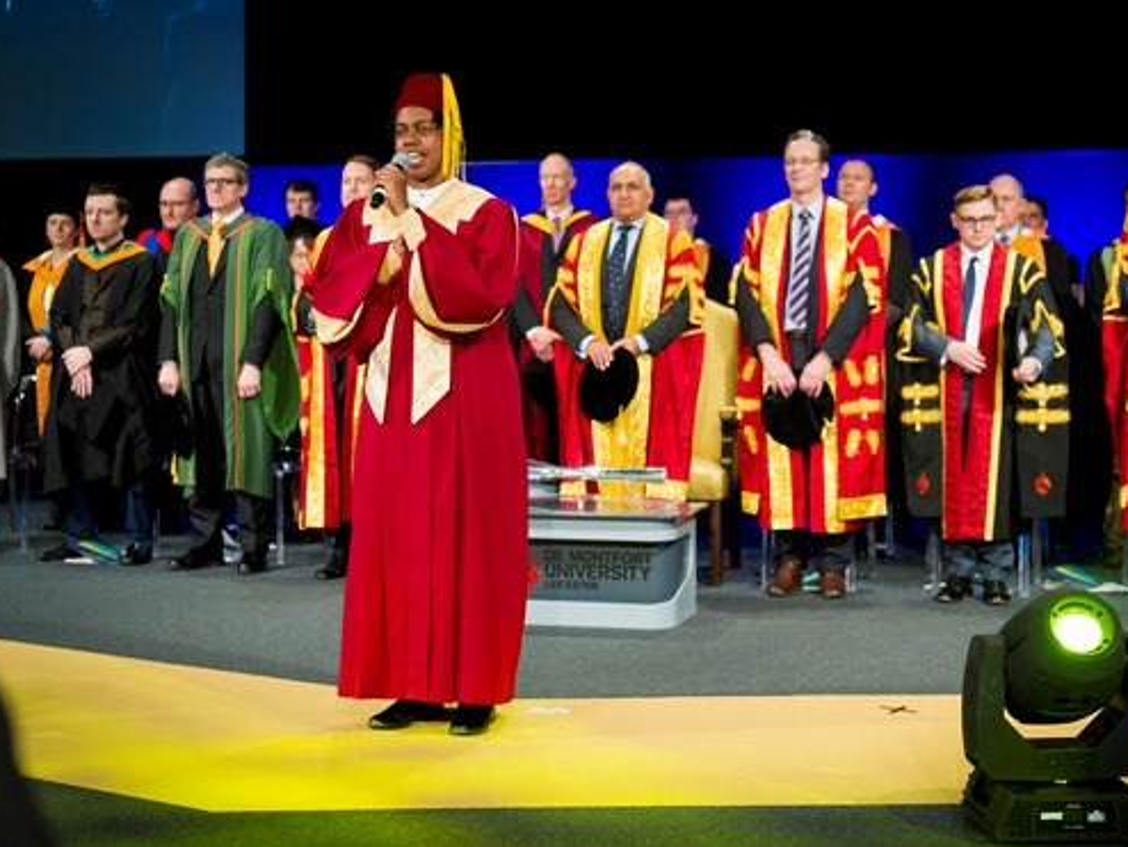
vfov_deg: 24.4
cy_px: 424
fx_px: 1956
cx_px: 629
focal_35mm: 60
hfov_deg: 32.1
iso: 4000
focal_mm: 55
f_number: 4
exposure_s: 1/160
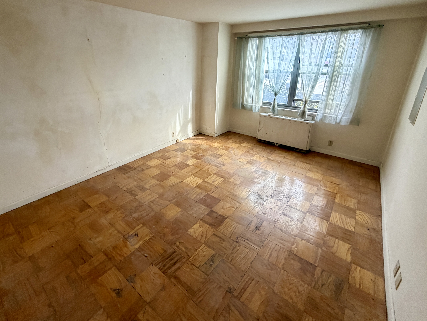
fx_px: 210
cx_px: 197
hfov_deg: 90.9
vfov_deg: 73.9
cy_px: 128
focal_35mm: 17
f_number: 2.2
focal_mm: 2.22
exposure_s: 1/121
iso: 200
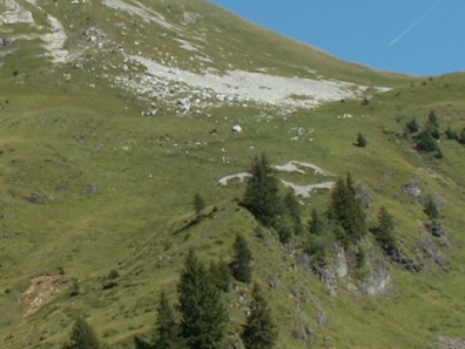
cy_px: 100
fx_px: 1425
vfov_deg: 13.9
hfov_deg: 18.3
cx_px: 74
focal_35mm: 106
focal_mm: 5.86
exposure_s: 1/200
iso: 50
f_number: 5.6
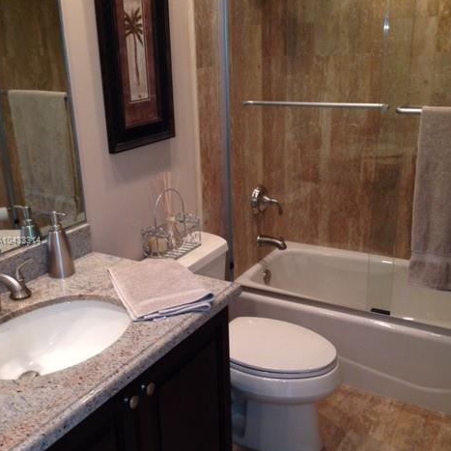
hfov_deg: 41.9
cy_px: 241
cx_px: 226
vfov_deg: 41.8
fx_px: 590
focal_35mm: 40
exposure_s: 1/20
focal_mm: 4.12
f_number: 2.4
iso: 80
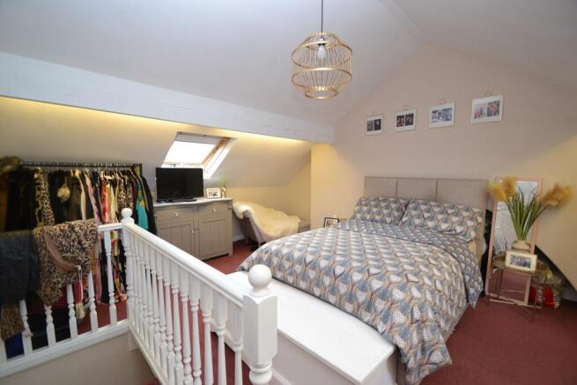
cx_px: 288
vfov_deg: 77.4
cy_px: 192
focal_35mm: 15
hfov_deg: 100.4
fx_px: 240
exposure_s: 1/60
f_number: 3.5
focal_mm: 10
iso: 450
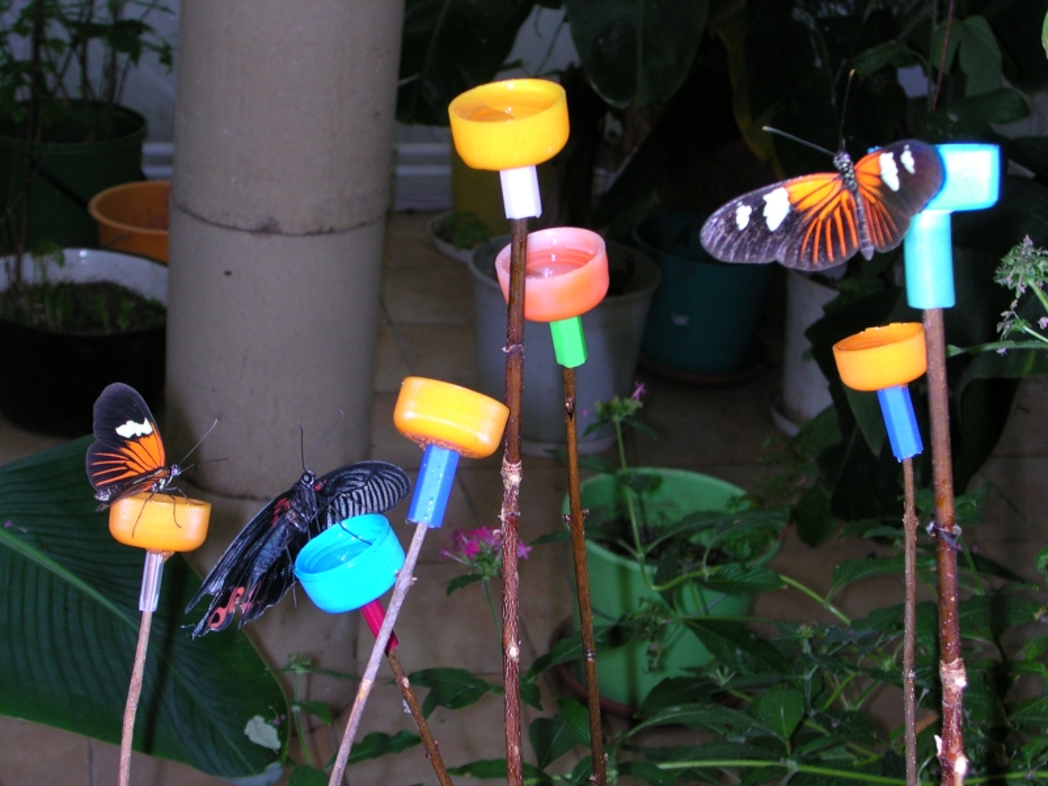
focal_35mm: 64
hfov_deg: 30.3
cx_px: 524
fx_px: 1938
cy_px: 393
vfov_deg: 22.9
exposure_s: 1/60
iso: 100
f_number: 3.5
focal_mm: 9.7
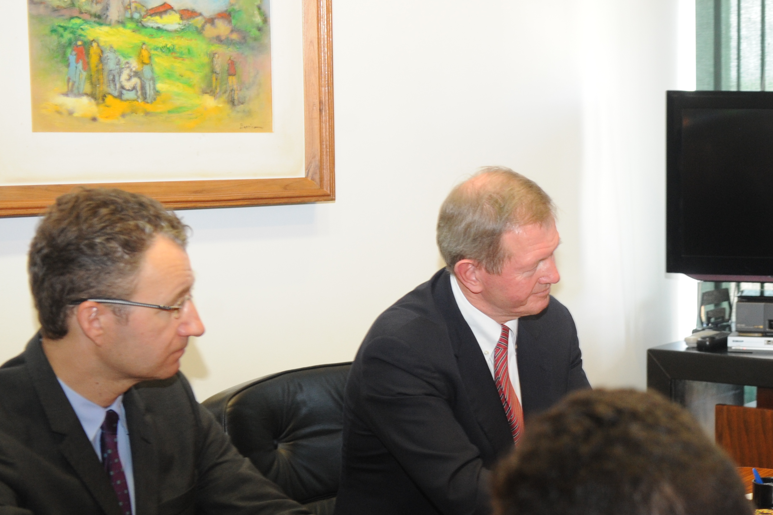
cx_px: 721
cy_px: 420
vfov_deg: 15.2
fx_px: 1910
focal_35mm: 89
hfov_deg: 22.2
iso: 1250
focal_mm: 45
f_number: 4
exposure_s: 1/60
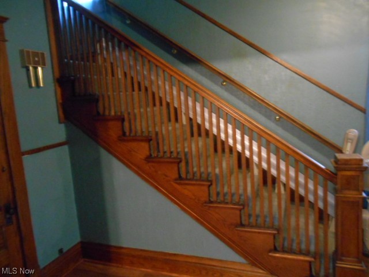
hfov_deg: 67.3
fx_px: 277
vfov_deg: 53.1
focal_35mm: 26
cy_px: 138
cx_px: 184
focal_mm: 4.6
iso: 800
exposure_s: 1/8
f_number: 3.2
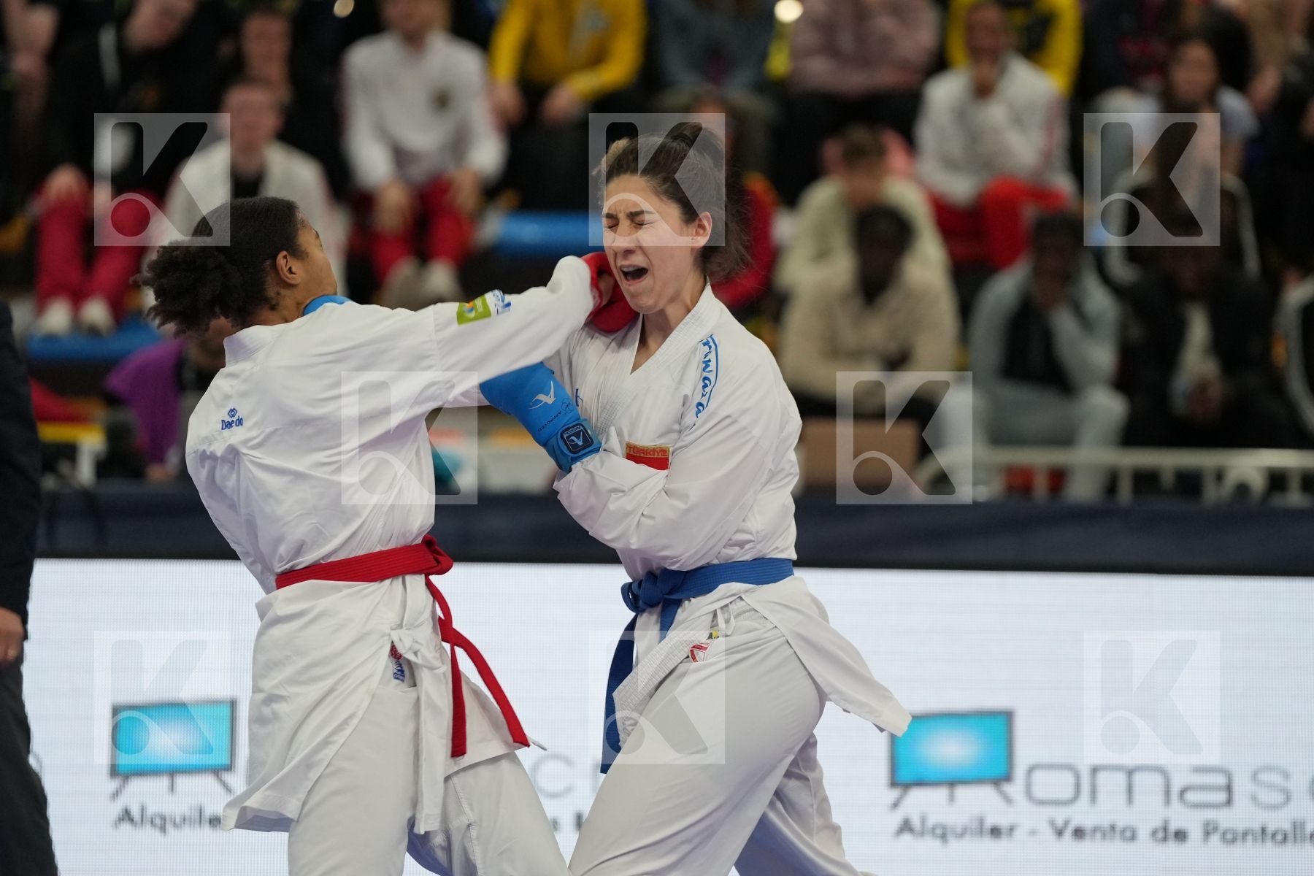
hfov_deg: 7.6
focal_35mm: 270
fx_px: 9854
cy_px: 438
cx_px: 657
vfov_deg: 5.1
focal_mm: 180
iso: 2000
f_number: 2.8
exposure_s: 1/1000
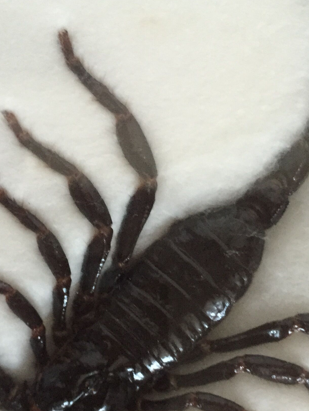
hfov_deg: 25.1
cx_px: 108
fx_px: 690
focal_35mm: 58
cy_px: 291
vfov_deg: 32.8
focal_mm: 4.15
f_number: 2.2
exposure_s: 1/17
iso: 250
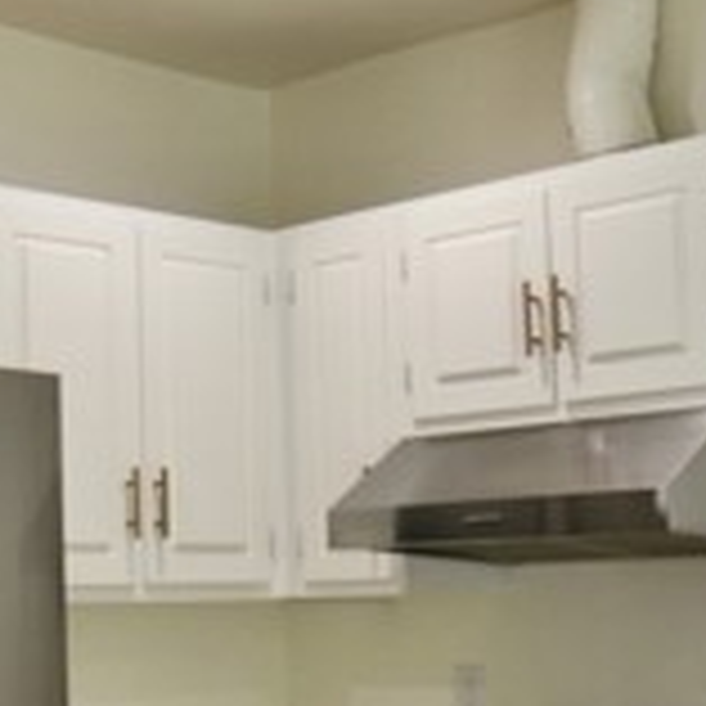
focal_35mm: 73
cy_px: 618
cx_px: 270
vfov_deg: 23.1
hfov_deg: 23.6
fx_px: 1684
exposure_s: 1/100
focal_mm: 14
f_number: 5
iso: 400
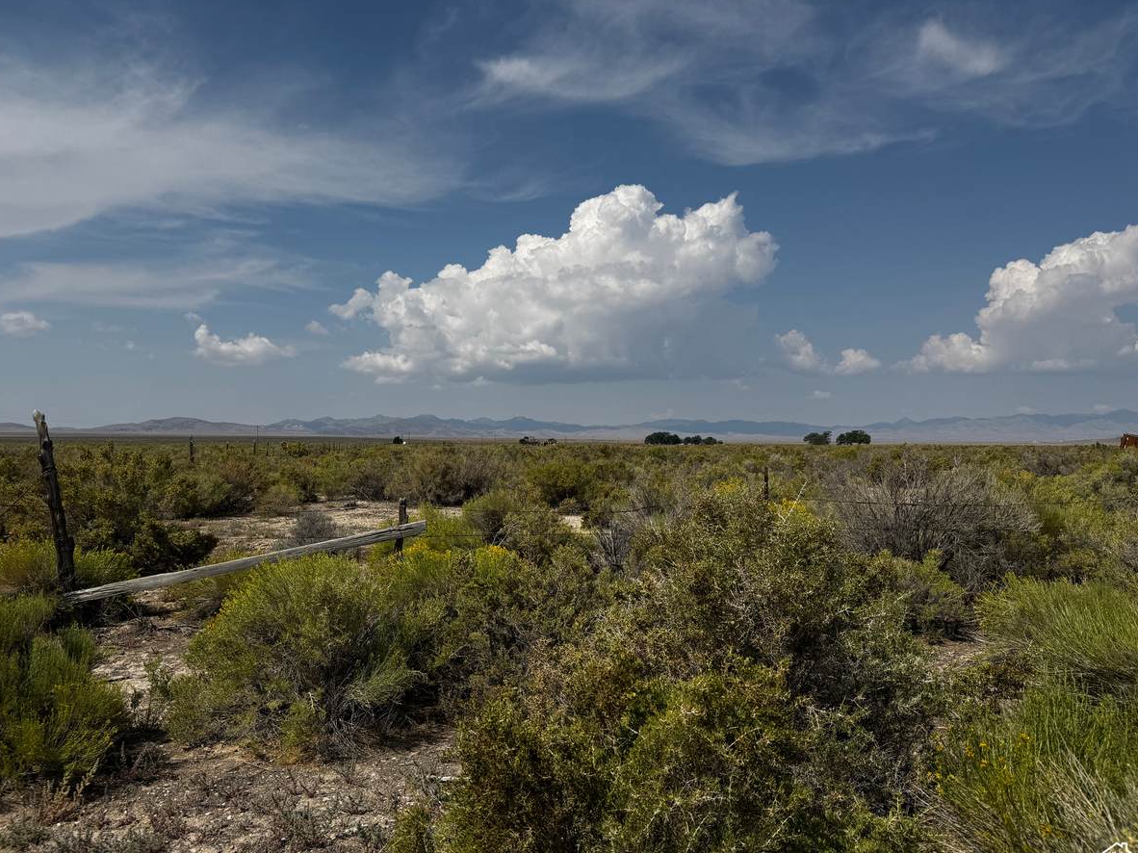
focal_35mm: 26
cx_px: 528
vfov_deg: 53.0
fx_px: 855
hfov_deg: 67.2
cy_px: 423
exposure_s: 1/12346
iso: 100
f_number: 1.78
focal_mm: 6.76
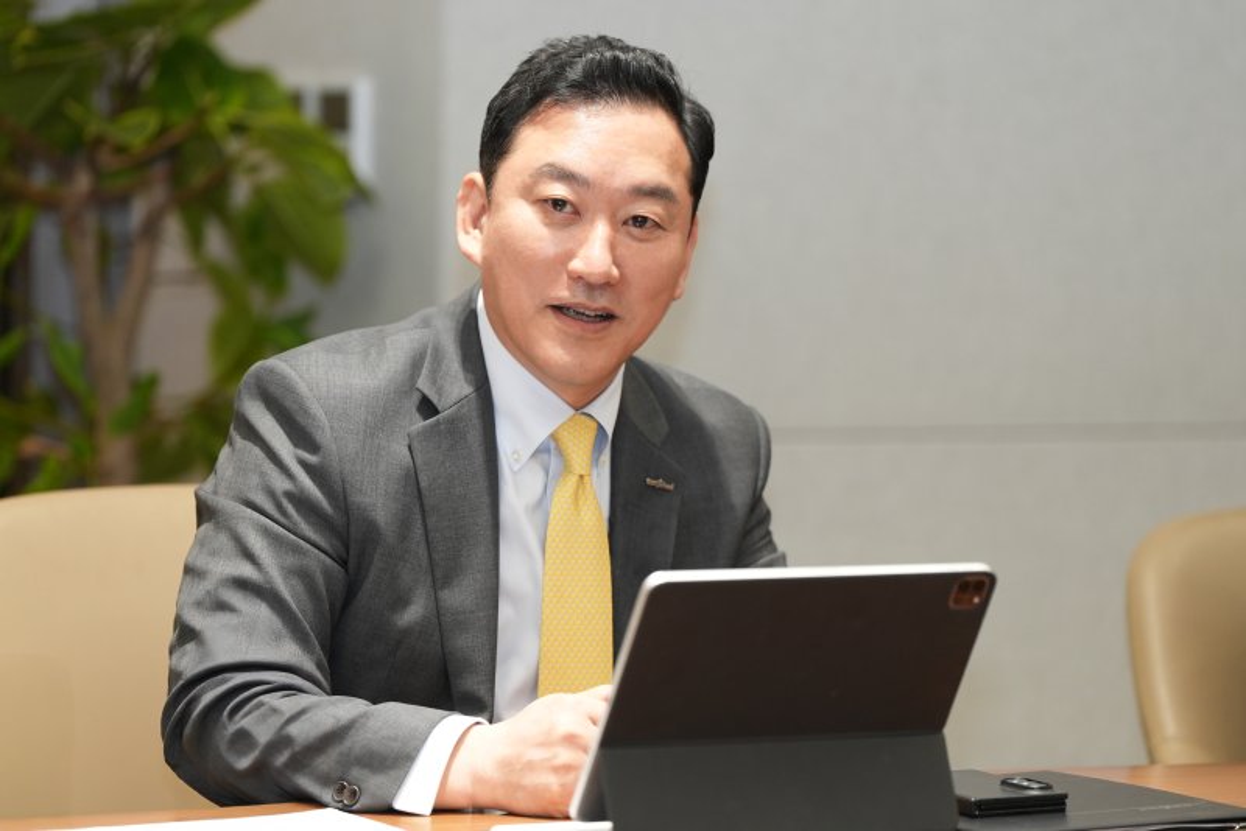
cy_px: 416
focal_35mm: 178
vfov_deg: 7.7
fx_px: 6163
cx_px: 623
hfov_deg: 11.5
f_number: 3.2
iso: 1600
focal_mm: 178
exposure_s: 1/250
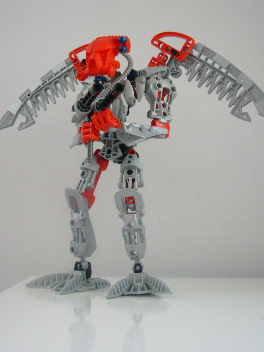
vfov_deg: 33.2
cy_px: 176
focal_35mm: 58
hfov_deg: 25.2
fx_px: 590
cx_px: 132
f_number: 3.3
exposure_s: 1/7.6
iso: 159
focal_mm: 9.5
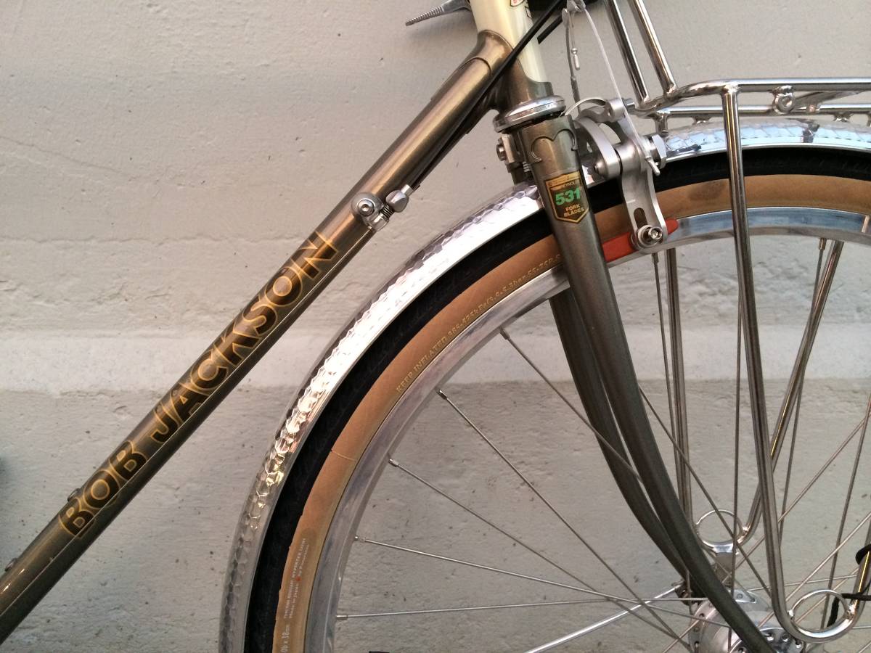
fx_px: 755
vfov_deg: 46.8
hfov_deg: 60.0
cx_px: 436
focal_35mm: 30
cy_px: 326
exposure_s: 1/30
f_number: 2.2
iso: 250
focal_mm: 4.12
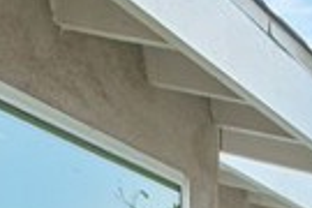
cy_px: 437
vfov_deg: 10.8
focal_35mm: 114
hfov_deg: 16.6
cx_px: 439
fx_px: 988
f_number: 7.1
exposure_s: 1/80
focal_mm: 10
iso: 100
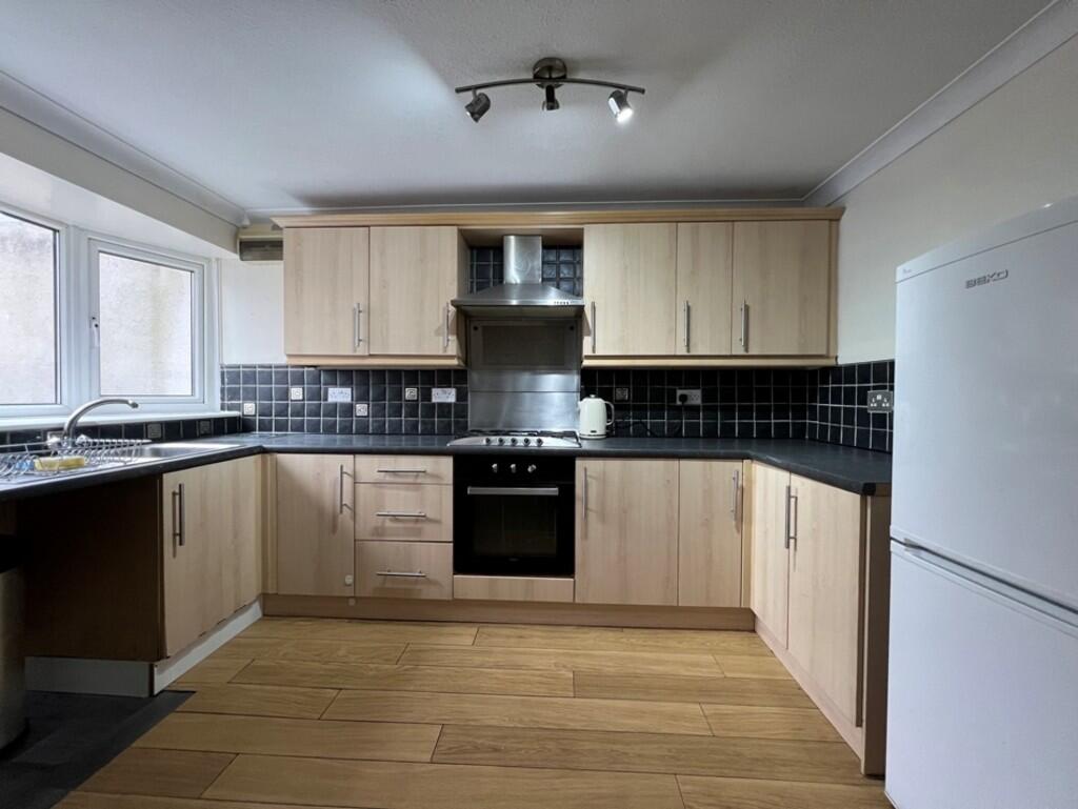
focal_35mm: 13
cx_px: 539
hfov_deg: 106.2
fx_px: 405
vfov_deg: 90.0
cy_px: 404
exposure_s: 1/66
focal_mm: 1.57
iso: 250
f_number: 1.8
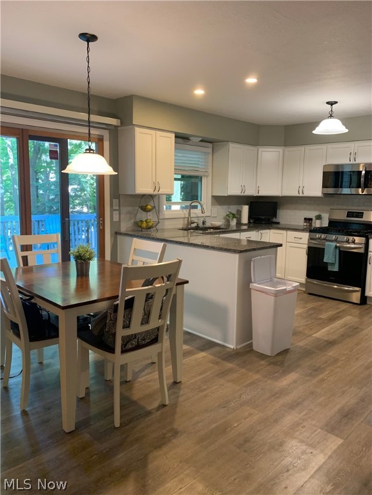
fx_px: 373
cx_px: 186
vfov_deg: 67.3
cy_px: 248
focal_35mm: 26
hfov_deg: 53.1
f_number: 1.8
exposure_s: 1/60
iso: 200
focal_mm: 4.25
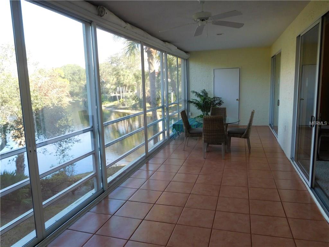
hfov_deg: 69.4
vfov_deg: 54.9
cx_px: 164
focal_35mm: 25
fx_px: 238
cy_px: 124
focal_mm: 4.5
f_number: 3.4
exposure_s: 1/30
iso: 180
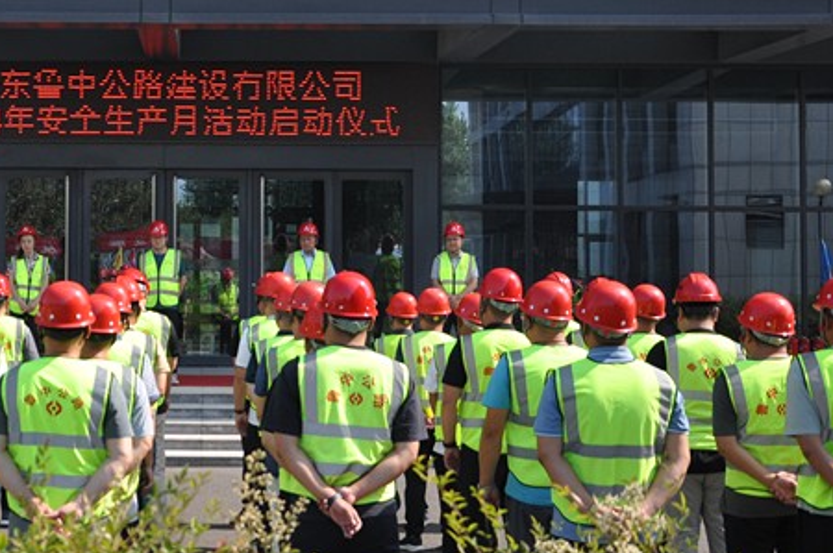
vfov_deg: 21.2
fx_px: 1479
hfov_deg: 30.8
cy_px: 208
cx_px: 183
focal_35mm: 64
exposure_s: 1/1250
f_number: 5
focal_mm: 24
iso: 400
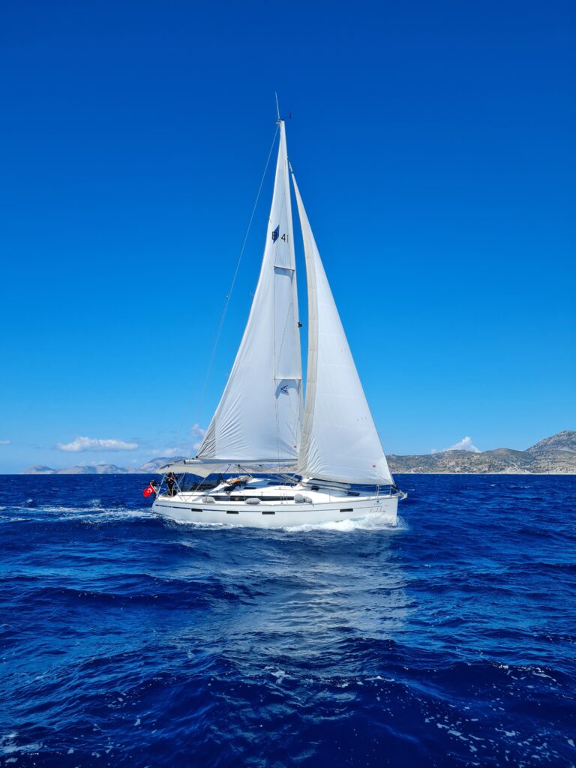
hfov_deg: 53.1
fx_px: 577
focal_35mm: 26
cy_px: 384
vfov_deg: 67.3
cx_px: 288
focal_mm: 5.4
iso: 50
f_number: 1.8
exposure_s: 1/3016
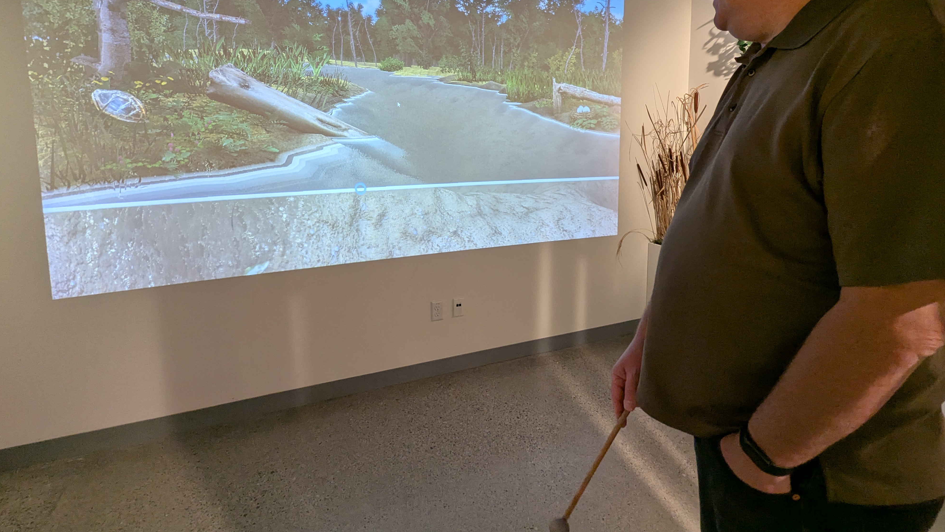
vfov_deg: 60.0
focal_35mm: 18
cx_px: 481
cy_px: 192
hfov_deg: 92.7
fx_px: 451
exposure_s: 1/60
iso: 135
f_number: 2.2
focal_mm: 2.35
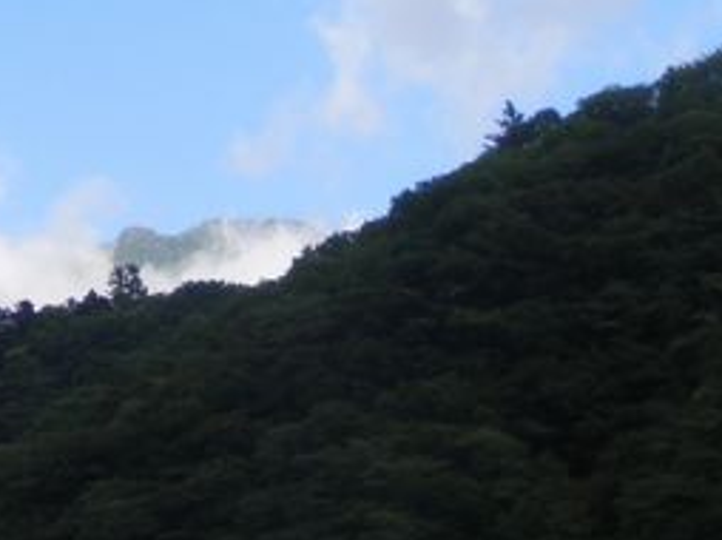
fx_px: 2626
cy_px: 693
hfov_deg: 15.4
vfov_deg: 11.5
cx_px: 23
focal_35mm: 126
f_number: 3.7
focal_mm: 7.3
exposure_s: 1/320
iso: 80
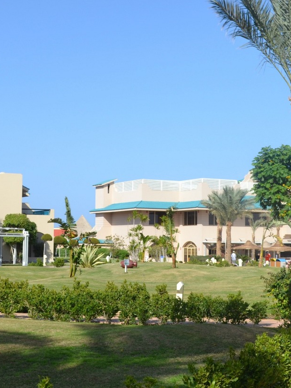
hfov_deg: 21.3
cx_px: 175
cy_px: 176
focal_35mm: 69
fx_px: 773
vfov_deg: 28.1
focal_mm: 22
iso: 100
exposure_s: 1/250
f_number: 8
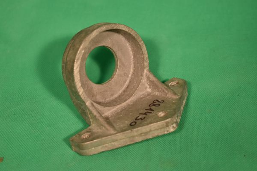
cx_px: 128
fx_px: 514
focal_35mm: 72
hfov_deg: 28.1
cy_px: 86
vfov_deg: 18.9
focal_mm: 48
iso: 160
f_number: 5.3
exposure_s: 1/80
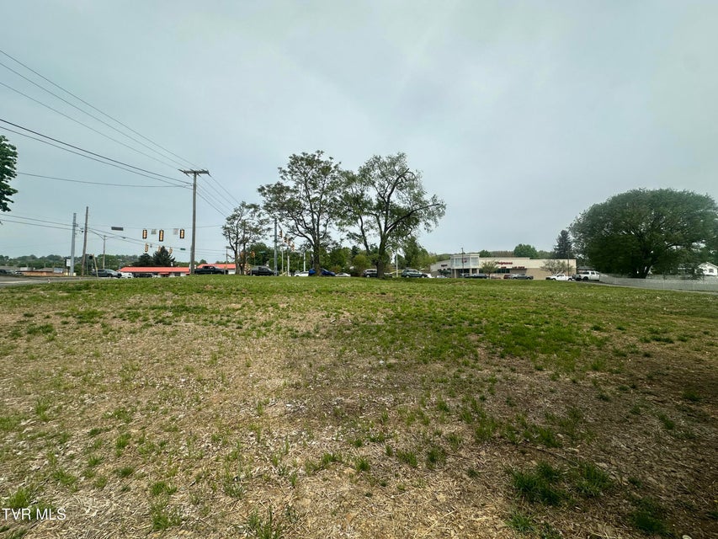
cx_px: 359
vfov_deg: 85.7
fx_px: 290
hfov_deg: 102.1
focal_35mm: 14
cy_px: 270
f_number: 2.2
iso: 50
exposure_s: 1/2681
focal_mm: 2.22
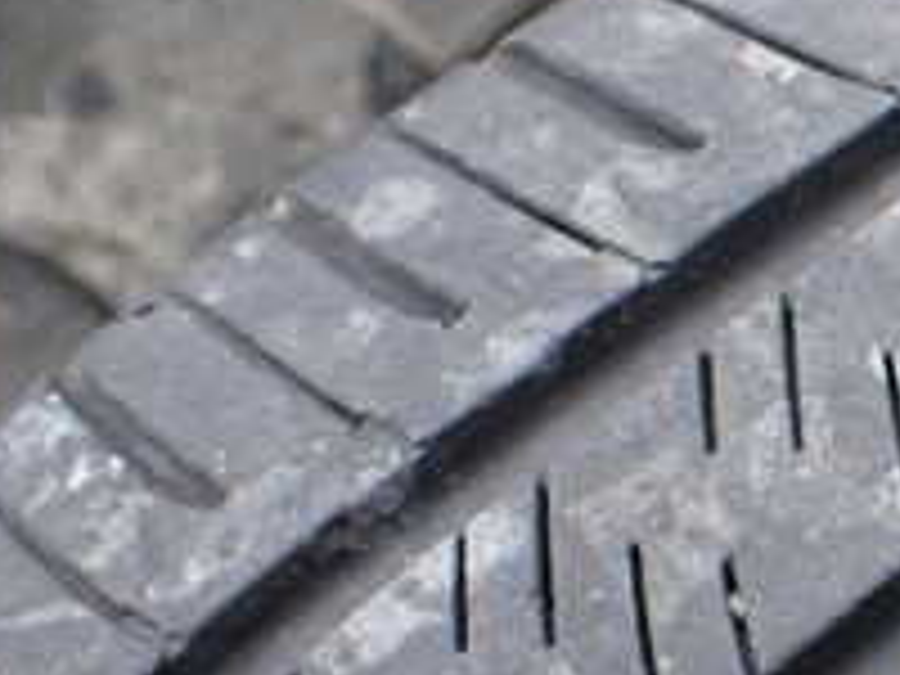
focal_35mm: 90
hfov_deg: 19.4
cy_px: 657
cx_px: 1287
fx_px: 2340
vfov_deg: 16.1
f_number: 2.3
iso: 320
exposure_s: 1/125
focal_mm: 5.4
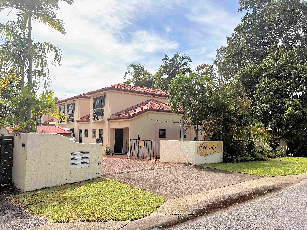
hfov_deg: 67.3
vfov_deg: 53.1
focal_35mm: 26
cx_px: 154
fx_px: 231
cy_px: 115
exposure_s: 1/4950
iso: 50
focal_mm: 5.96
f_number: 1.6
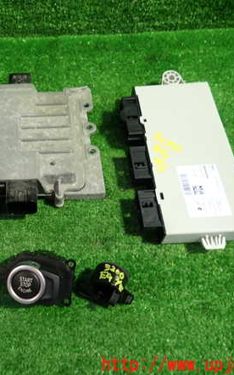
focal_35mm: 36
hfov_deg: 34.0
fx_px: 368
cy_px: 185
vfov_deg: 54.0
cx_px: 39
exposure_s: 1/30
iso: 200
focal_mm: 4.5
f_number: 2
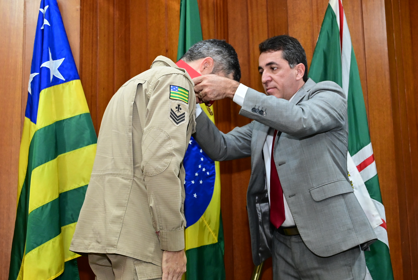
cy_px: 140
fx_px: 697
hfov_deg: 33.4
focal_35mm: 60
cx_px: 209
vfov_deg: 22.7
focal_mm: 40
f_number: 4.5
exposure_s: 1/125
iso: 4000
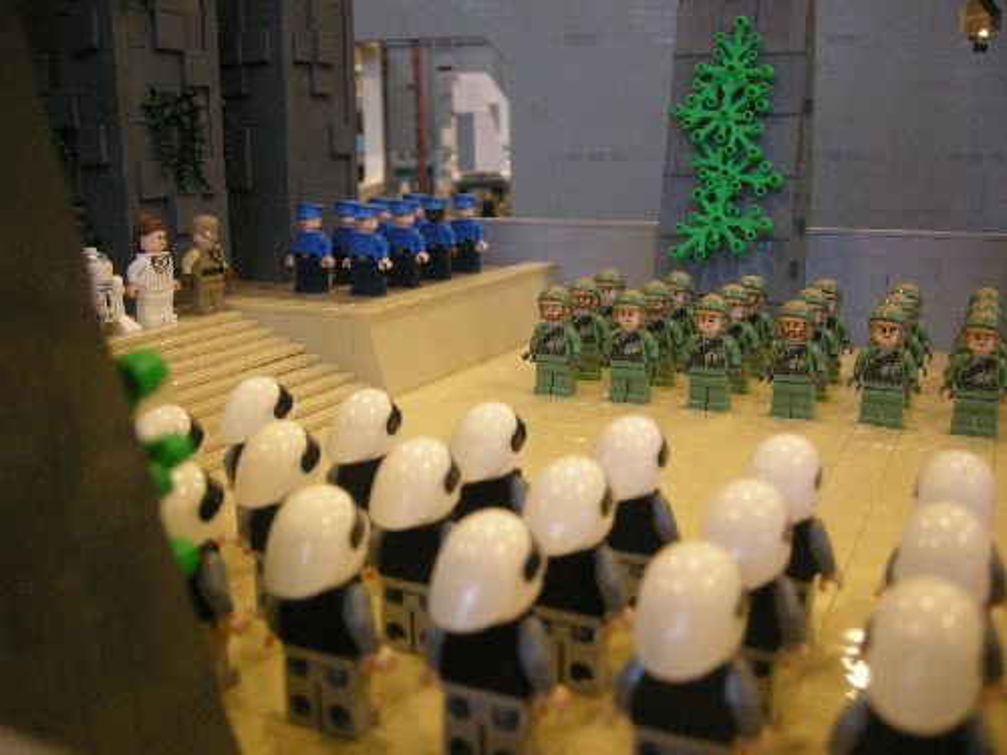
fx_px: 1047
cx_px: 504
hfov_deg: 51.4
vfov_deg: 39.7
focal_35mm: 36
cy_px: 378
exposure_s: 1/30.6
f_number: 2.7
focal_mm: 7.5
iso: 400
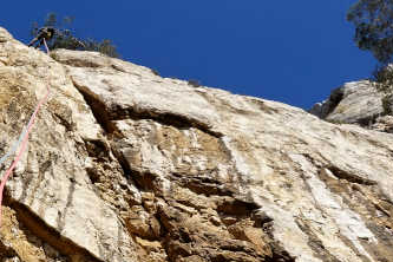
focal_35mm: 72
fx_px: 786
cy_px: 205
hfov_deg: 25.2
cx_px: -80
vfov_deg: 18.8
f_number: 10
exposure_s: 1/500
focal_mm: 8.82
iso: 400
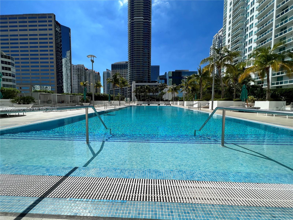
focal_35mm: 13
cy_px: 110
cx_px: 146
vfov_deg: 89.9
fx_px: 110
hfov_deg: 106.2
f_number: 1.8
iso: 32
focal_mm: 1.57
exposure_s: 1/3125
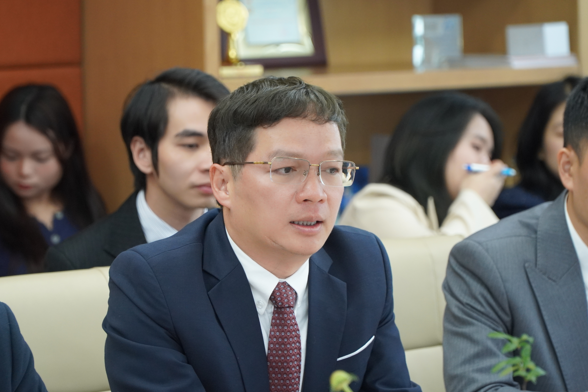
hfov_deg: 11.5
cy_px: 220
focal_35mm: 179
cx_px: 267
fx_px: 2917
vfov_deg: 7.7
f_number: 4
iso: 1250
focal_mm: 103
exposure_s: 1/100
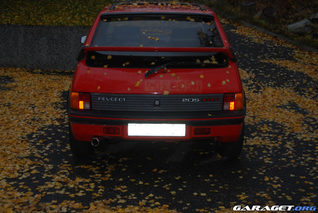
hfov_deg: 35.0
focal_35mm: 57
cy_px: 106
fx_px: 504
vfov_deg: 23.8
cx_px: 159
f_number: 4.8
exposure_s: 1/60
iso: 200
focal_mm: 38
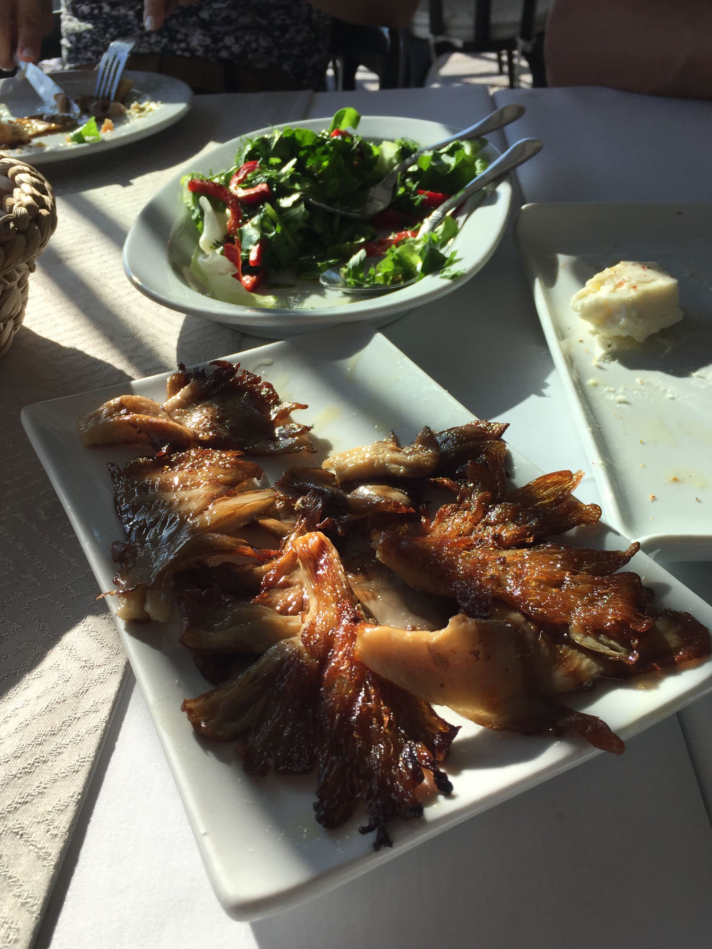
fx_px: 877
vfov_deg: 56.8
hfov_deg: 44.2
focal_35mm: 32
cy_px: 480
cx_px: 344
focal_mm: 4.15
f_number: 2.2
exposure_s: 1/1319
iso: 32
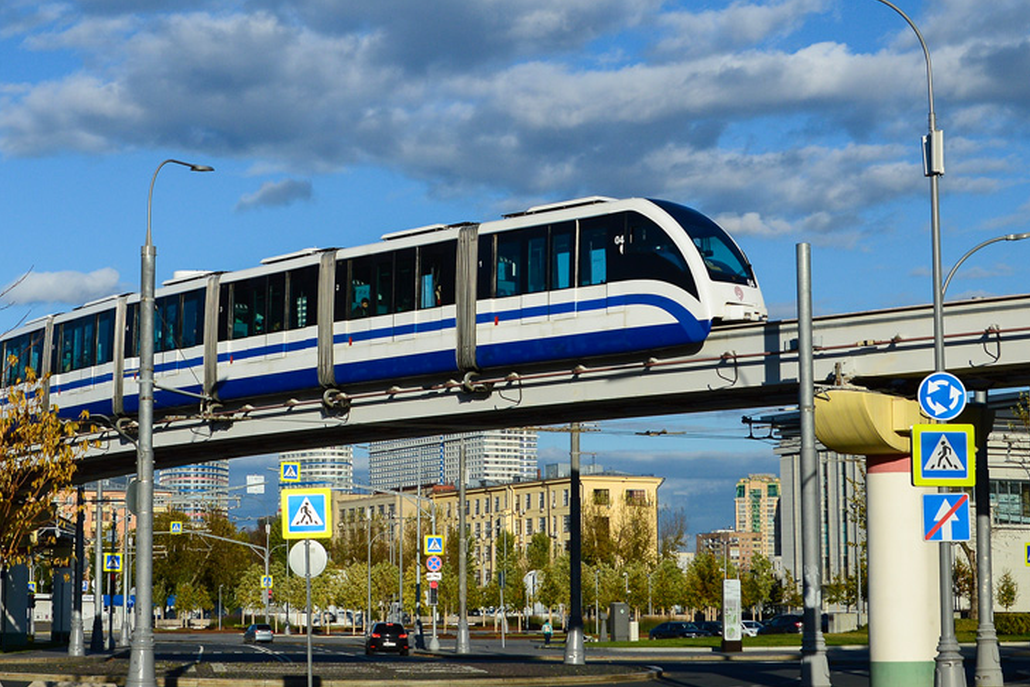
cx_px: 427
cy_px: 269
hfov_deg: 25.6
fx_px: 2260
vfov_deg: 17.3
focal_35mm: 79
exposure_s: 1/1250
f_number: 7.1
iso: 200
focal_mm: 32
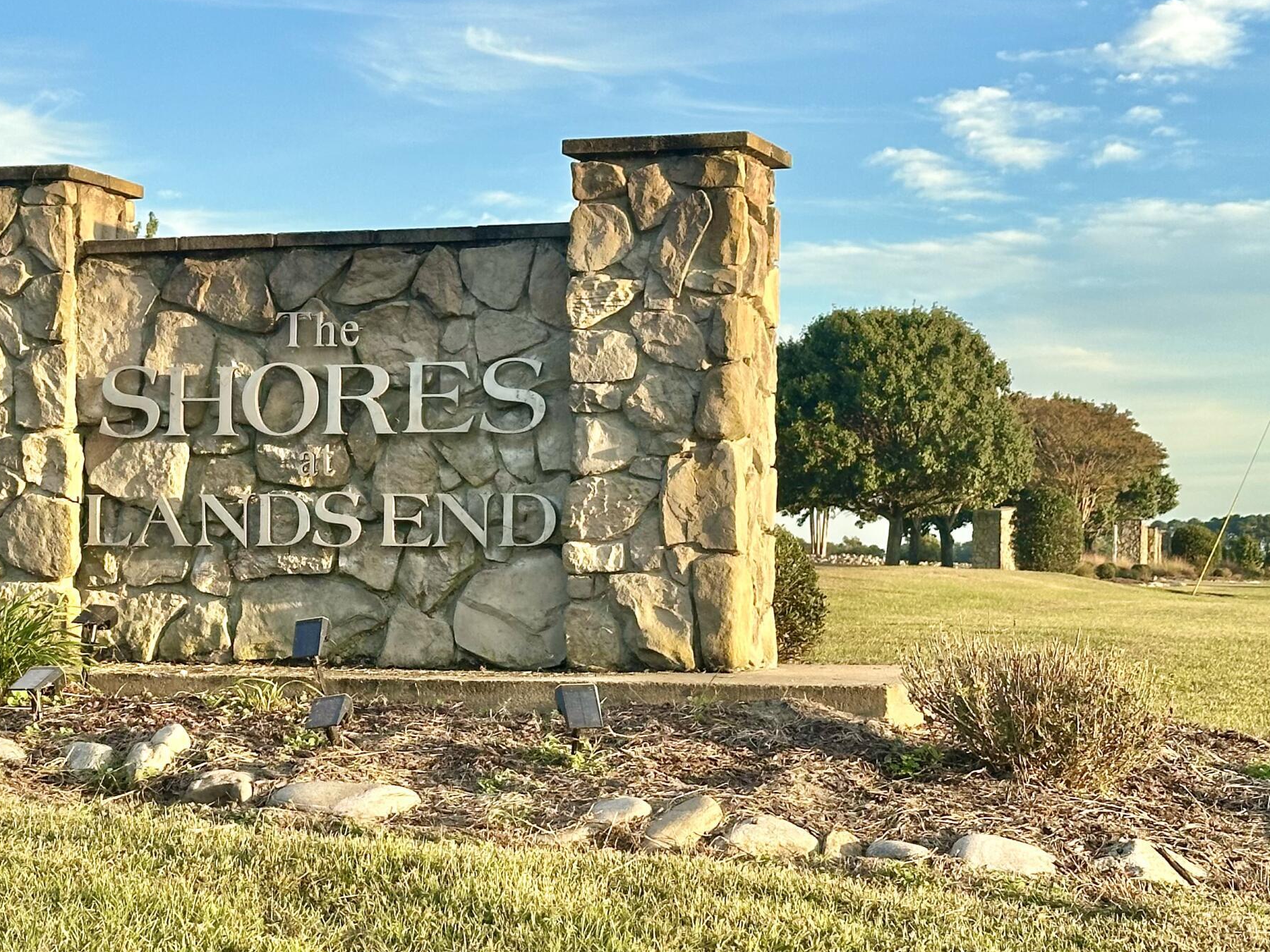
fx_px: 2935
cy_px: 595
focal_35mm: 80
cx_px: 349
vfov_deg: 18.4
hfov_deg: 24.2
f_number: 1.78
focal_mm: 6.86
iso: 64
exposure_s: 1/1120
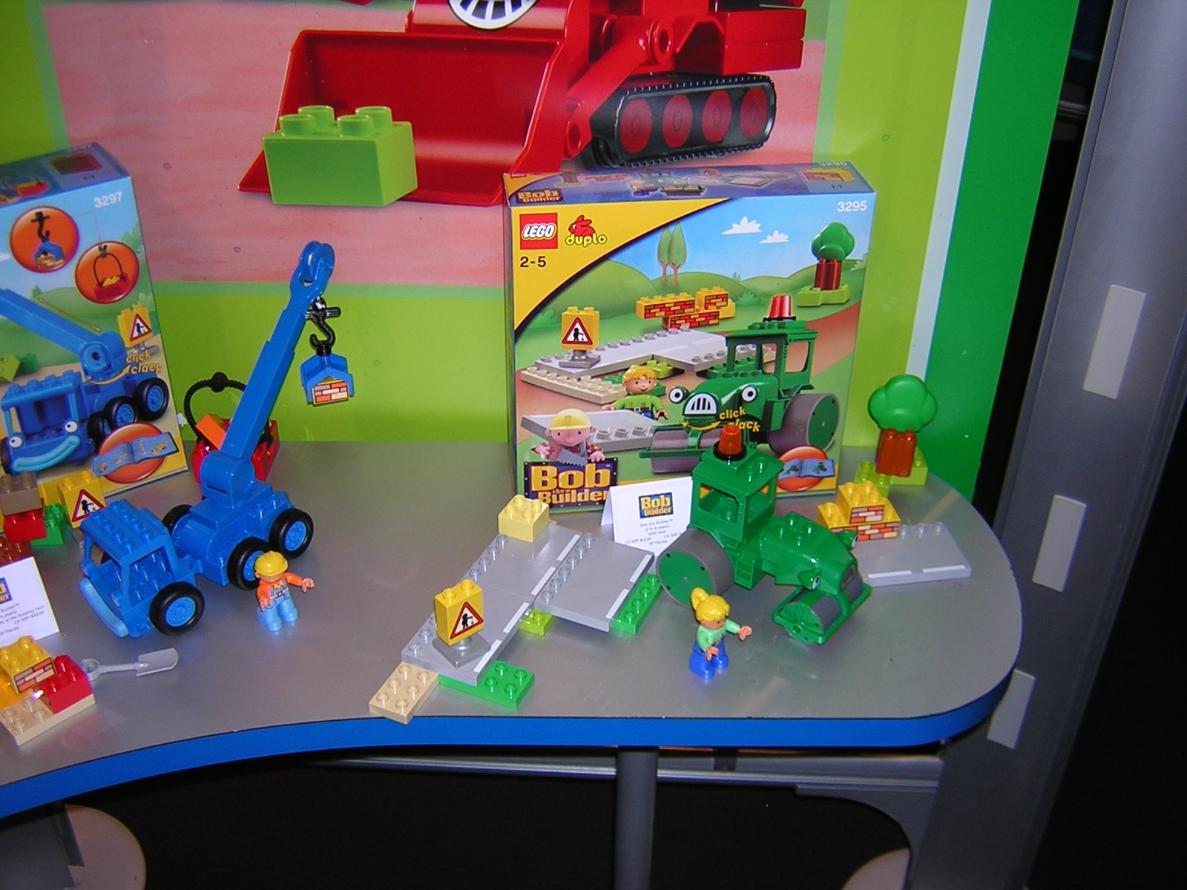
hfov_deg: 51.4
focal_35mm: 36
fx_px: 1234
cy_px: 445
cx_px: 594
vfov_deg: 39.7
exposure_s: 1/60.1
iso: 100
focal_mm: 4.7
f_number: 2.6
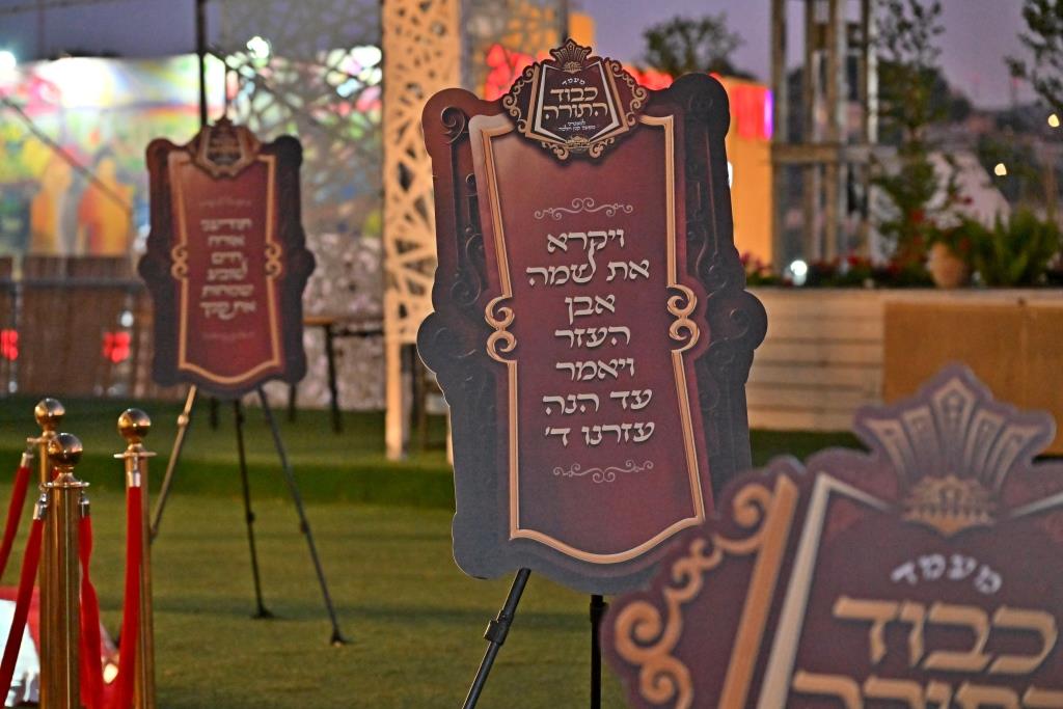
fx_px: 2658
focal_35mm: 90
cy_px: 354
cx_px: 532
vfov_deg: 15.2
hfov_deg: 22.6
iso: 5000
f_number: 4
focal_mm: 90
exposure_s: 1/200
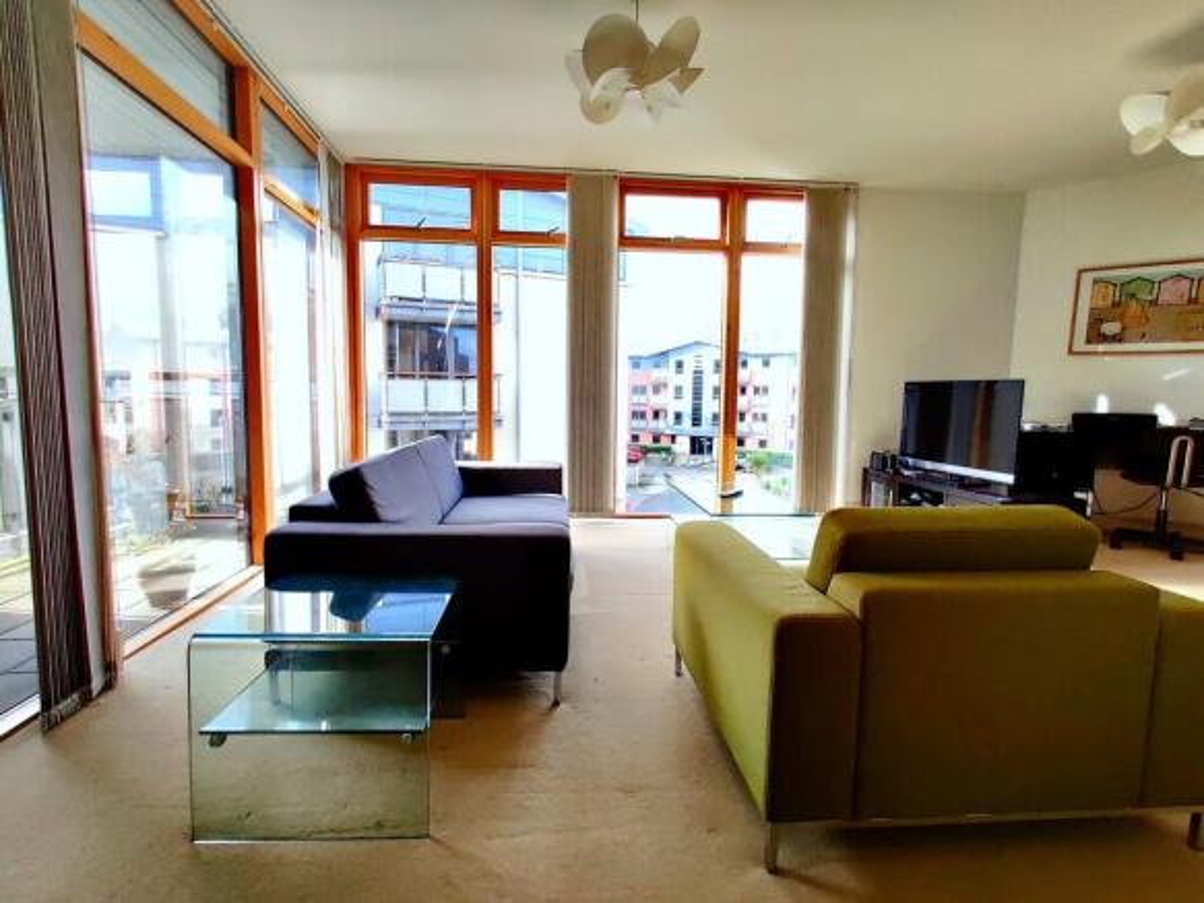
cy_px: 452
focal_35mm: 13
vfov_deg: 89.9
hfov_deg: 106.2
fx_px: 452
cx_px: 602
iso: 320
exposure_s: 1/100
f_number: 2.2
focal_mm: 2.25
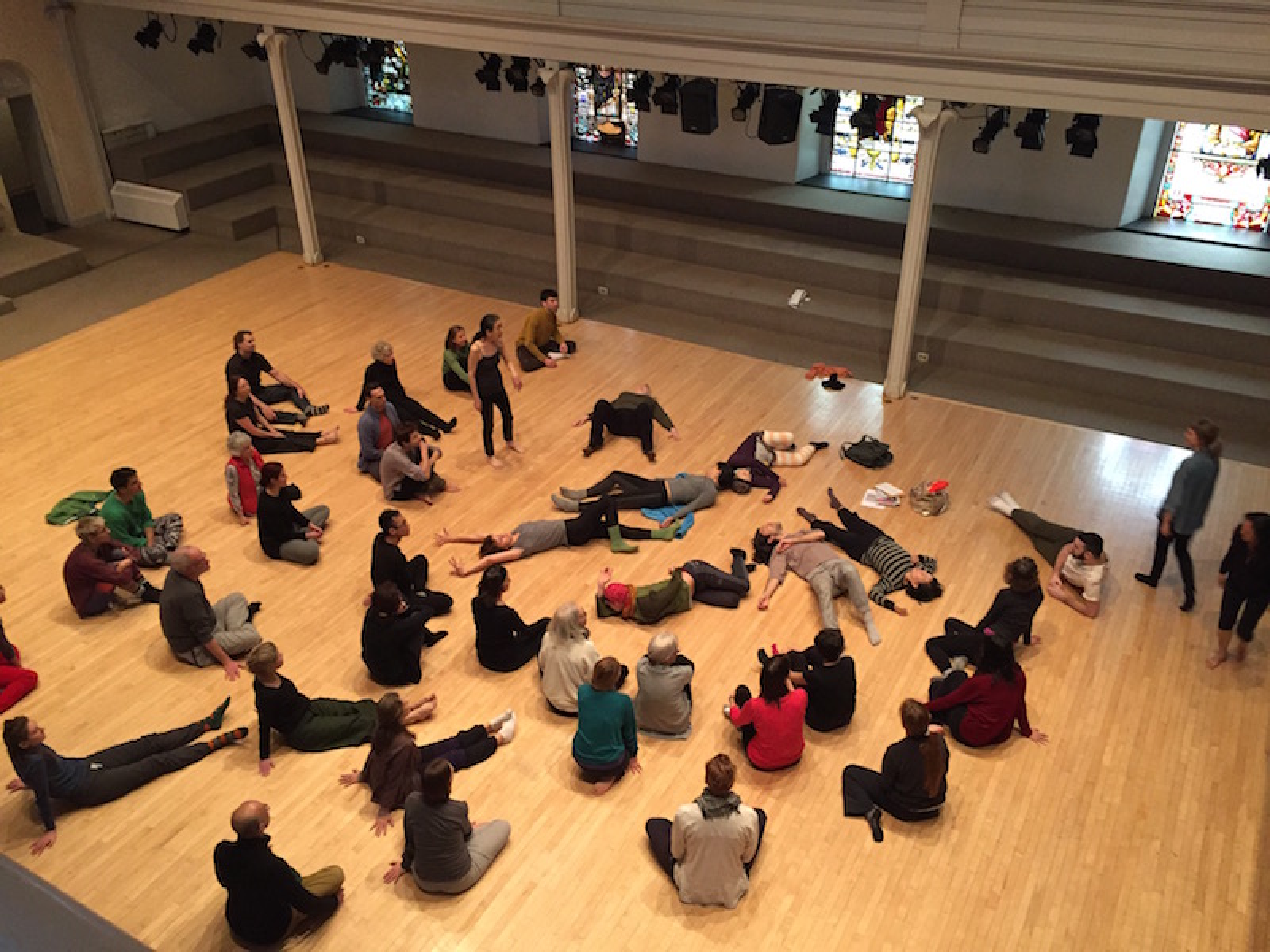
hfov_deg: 61.7
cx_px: 635
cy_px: 476
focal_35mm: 29
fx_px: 1064
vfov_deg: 48.2
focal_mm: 4.15
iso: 250
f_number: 2.2
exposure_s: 1/30
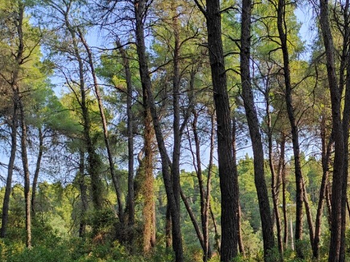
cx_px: 276
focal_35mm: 44
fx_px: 445
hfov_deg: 41.3
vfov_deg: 31.5
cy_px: 229
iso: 100
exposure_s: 1/167
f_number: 1.89
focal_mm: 5.43
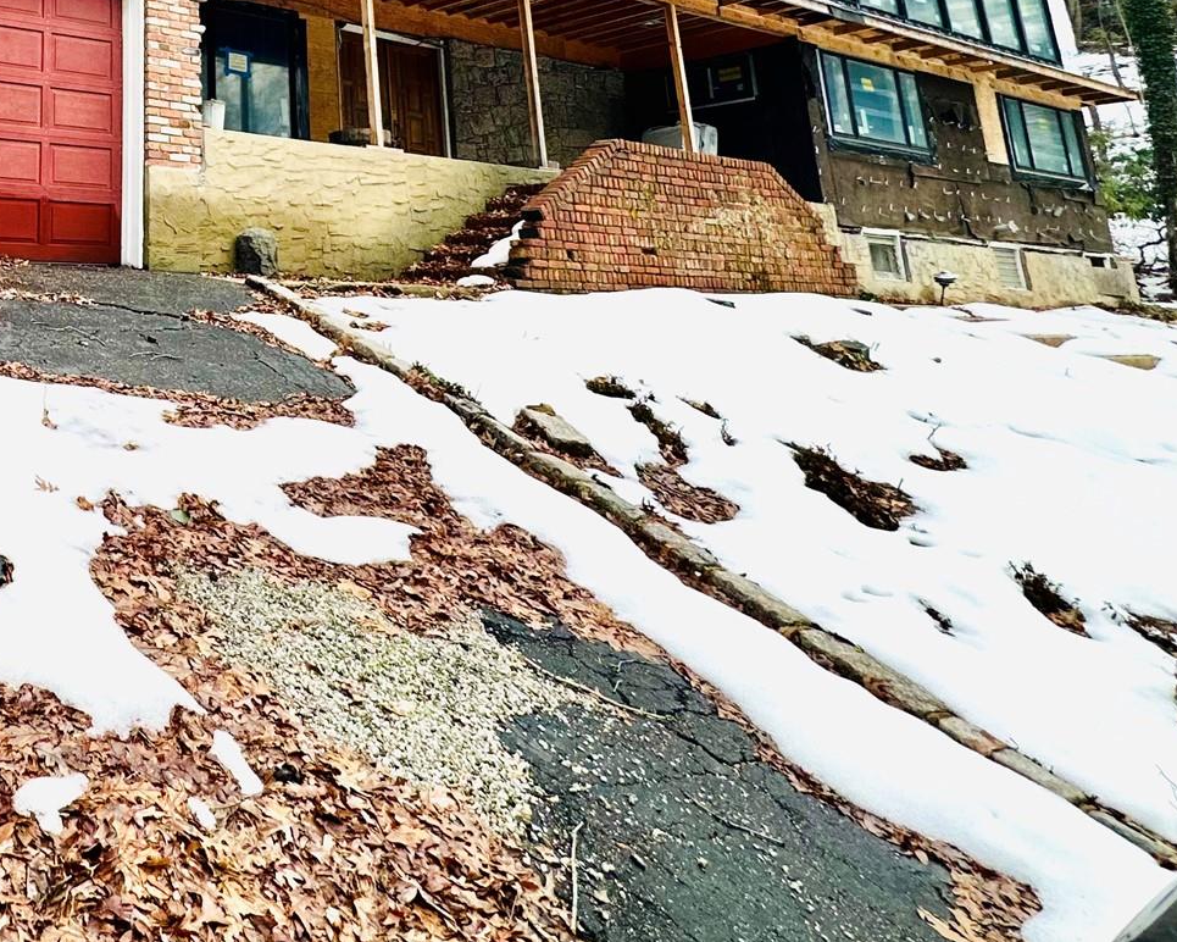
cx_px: 40
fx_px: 1010
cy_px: 67
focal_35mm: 29
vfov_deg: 44.7
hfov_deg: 50.7
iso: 40
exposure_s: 1/438
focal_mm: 2.22
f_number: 2.2
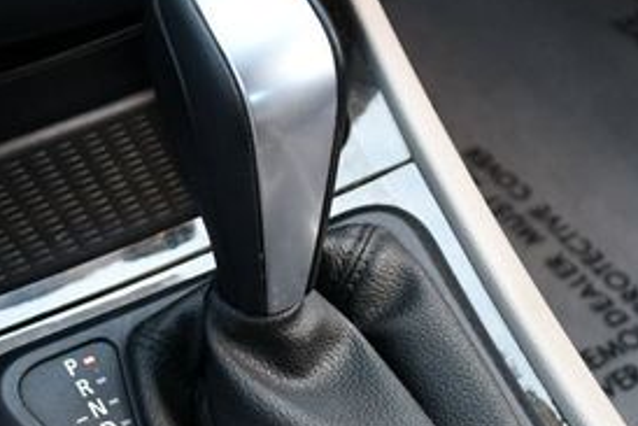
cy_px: 205
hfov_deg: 24.1
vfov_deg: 16.3
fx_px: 1489
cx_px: 217
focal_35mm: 84
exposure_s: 1/200
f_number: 3.5
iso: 800
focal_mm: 18
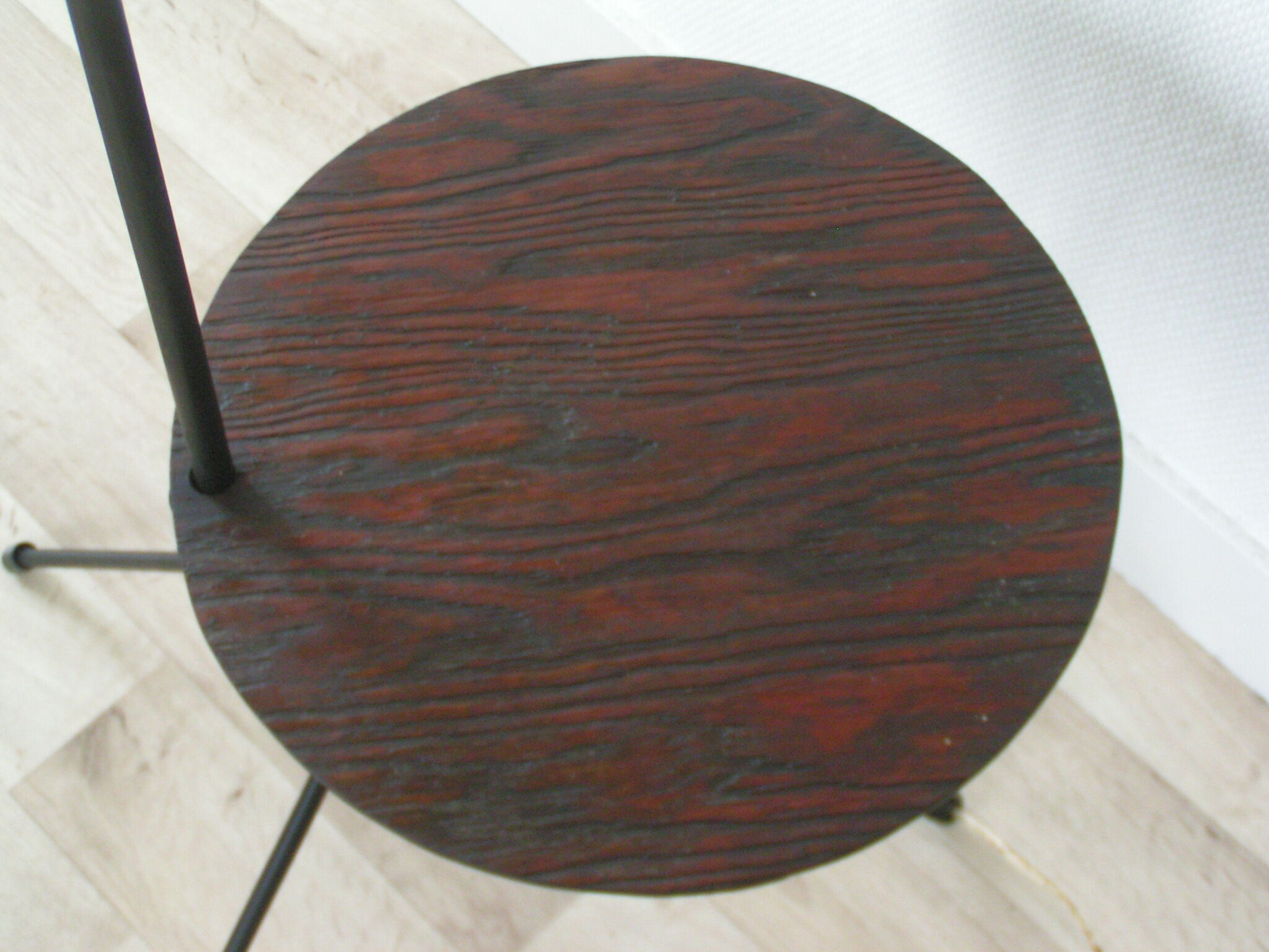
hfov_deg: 30.7
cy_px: 476
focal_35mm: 63
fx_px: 2310
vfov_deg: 23.3
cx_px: 634
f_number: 3.2
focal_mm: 9.7
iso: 200
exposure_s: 1/30
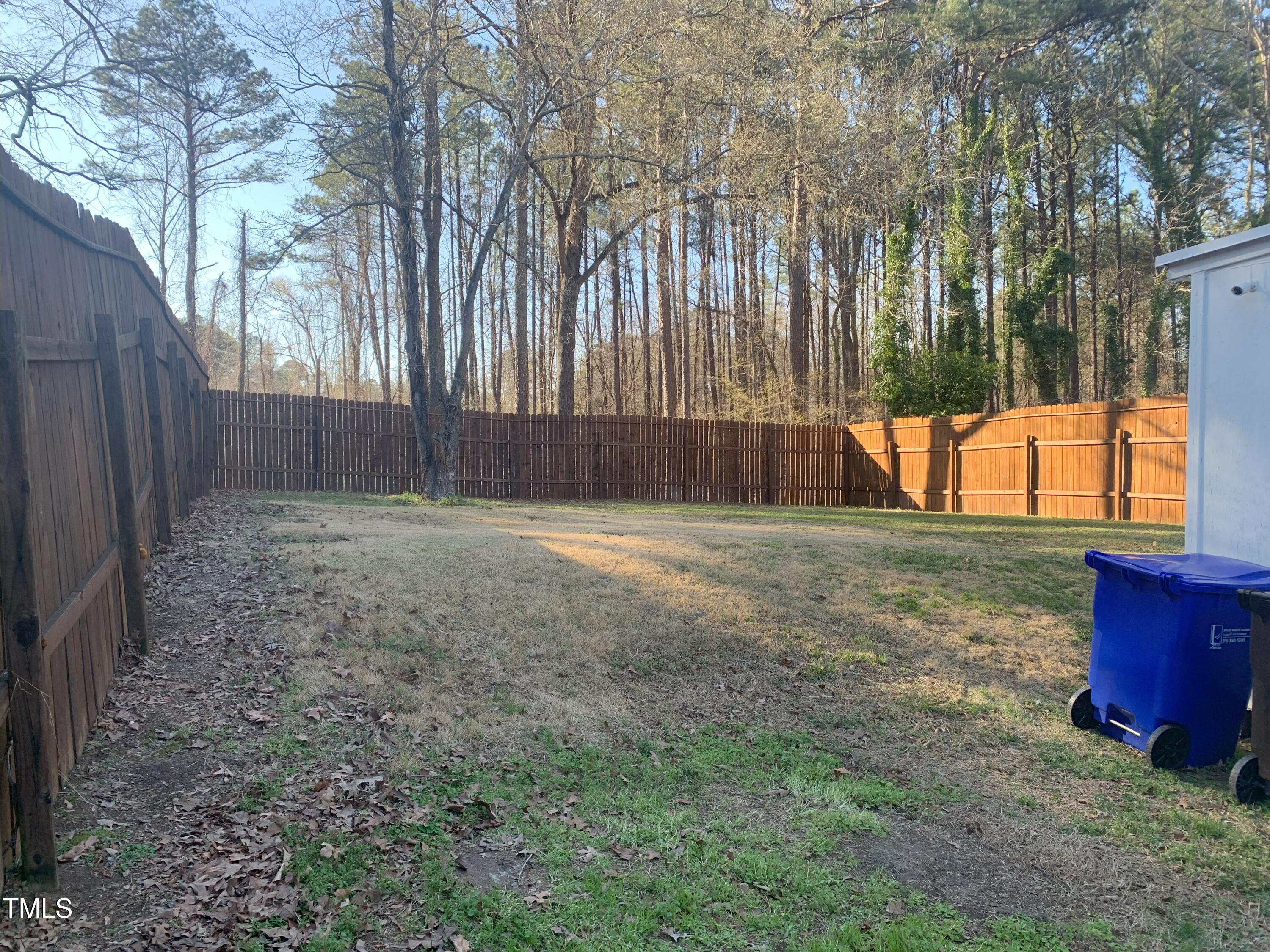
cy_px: 476
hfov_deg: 67.3
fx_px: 954
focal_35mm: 26
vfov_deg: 53.1
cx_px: 635
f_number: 1.8
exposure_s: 1/263
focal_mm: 4.25
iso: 25
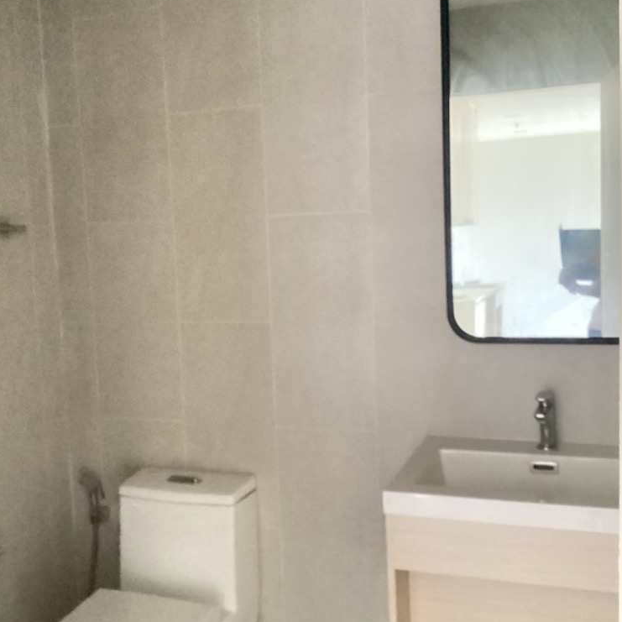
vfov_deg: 44.9
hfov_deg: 44.9
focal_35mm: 37
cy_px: 313
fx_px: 752
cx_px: 311
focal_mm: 3.3
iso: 800
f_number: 2.4
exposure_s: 1/15
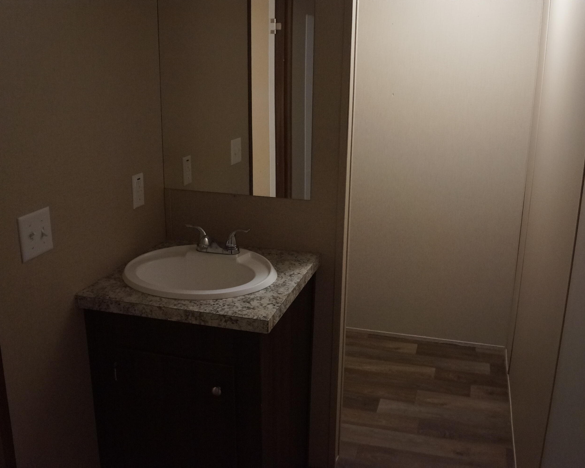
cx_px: 326
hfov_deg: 52.7
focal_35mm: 34
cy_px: 233
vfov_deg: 43.4
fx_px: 589
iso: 6400
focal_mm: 20
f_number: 4
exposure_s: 1/200
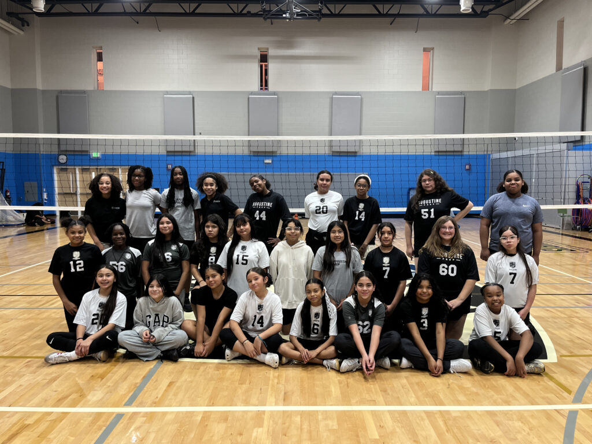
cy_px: 222
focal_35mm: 26
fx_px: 445
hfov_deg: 67.3
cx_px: 296
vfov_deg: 53.1
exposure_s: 1/60
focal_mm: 5.1
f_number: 1.6
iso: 125
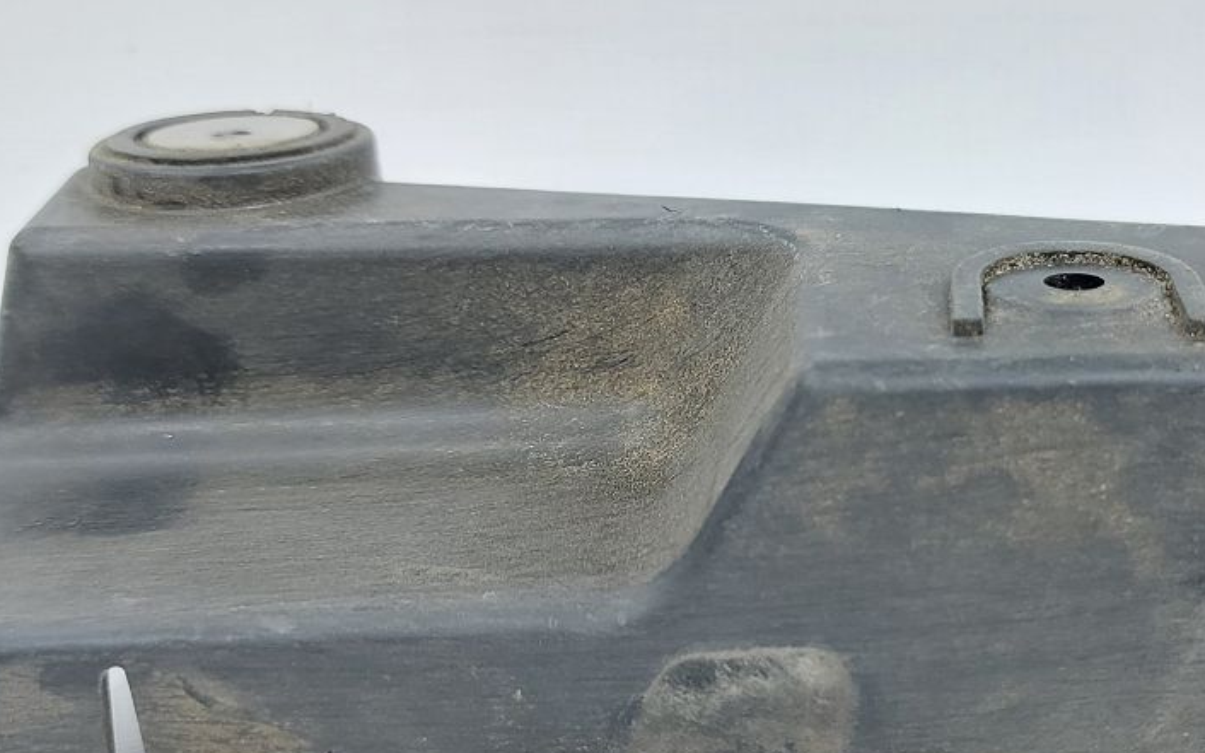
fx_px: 1642
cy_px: 435
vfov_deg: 25.8
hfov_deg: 39.7
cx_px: 820
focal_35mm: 50
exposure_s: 1/50
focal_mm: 5.23
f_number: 1.8
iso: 160
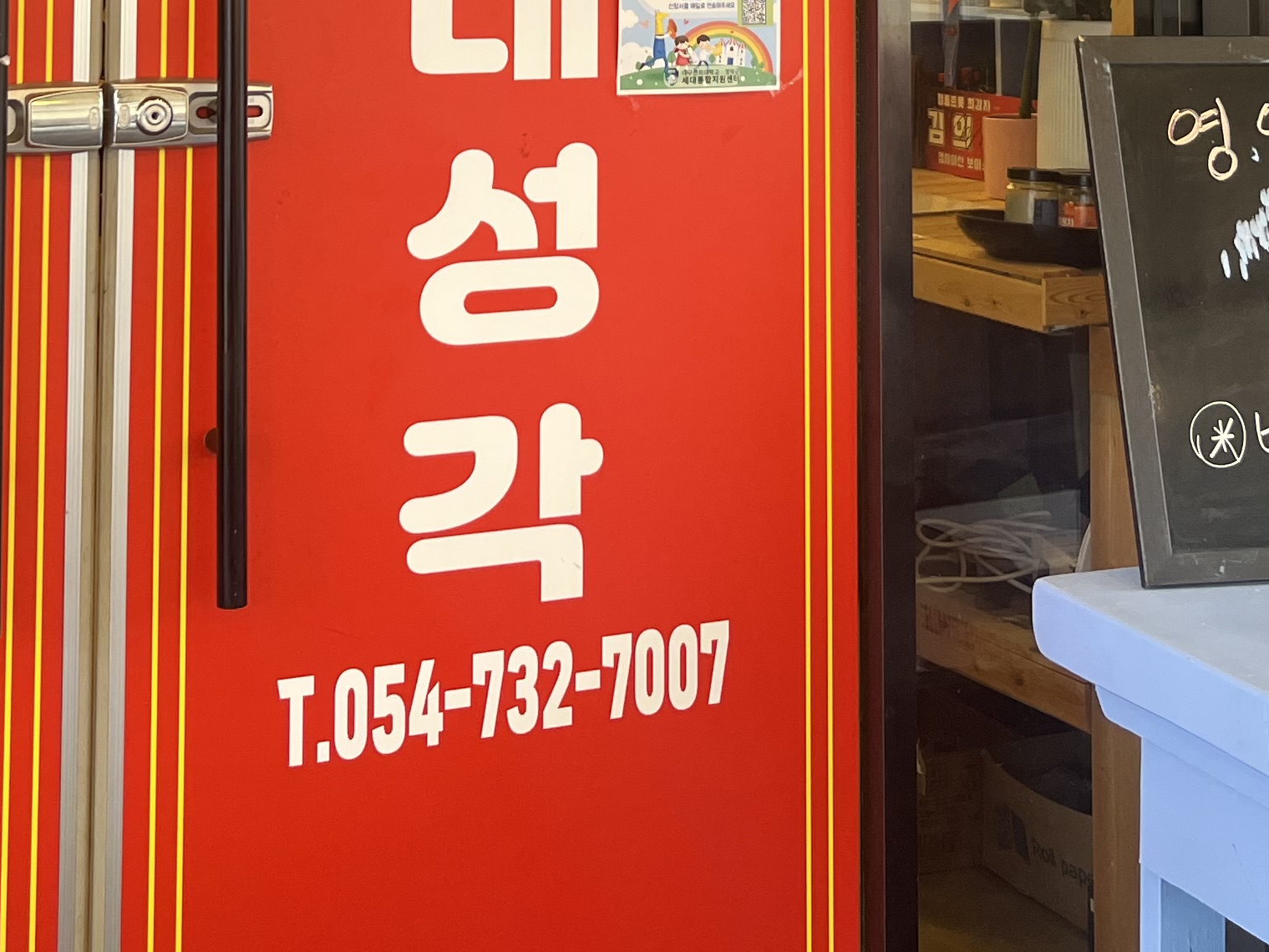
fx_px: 2529
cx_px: 663
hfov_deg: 28.2
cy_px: -246
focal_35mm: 69
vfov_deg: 19.8
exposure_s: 1/120
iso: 50
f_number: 1.6
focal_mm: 5.1
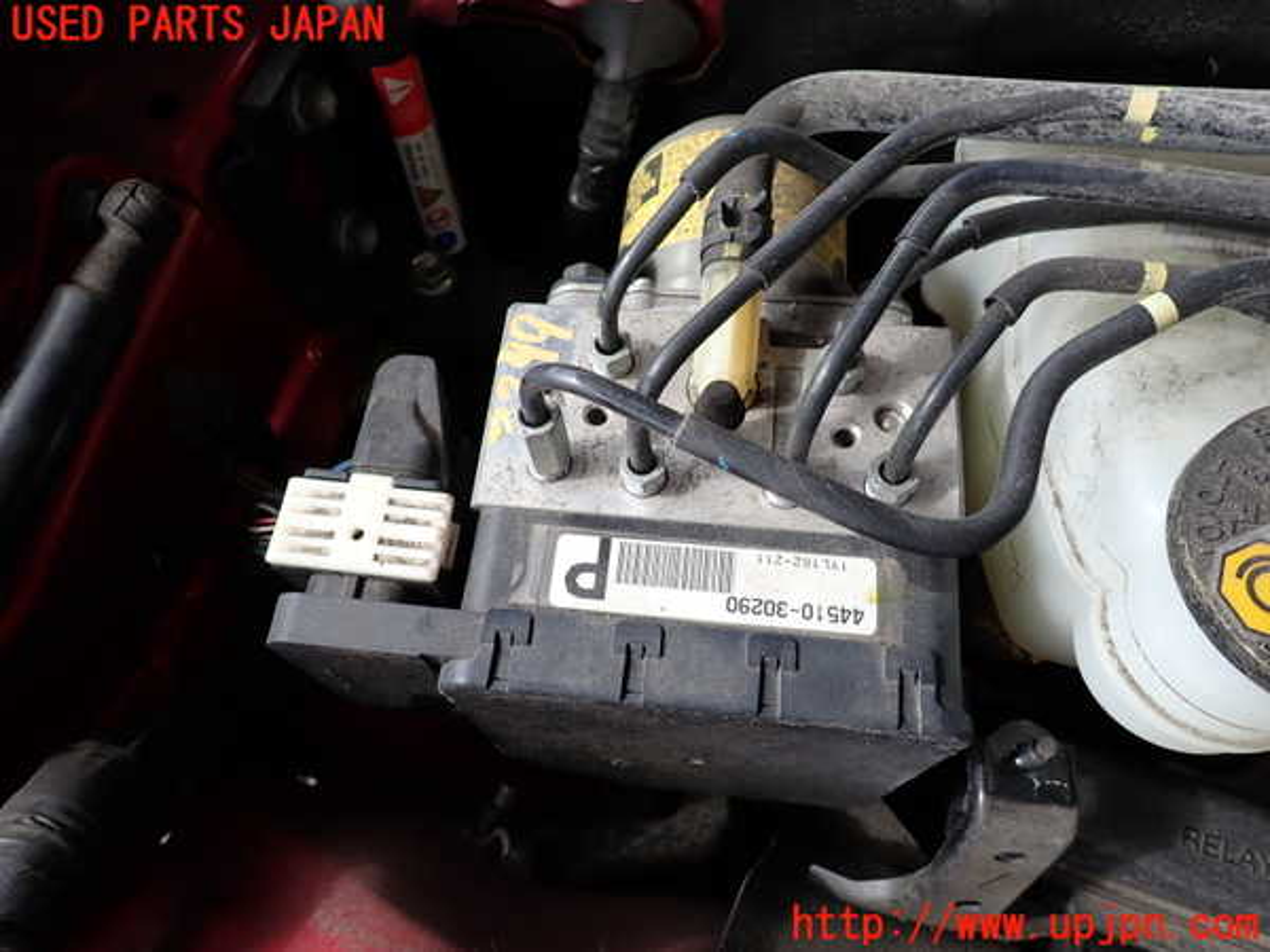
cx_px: 635
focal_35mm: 25
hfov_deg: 69.4
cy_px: 476
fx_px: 917
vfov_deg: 54.9
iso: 100
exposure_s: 1/250
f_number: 2.8
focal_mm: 4.5
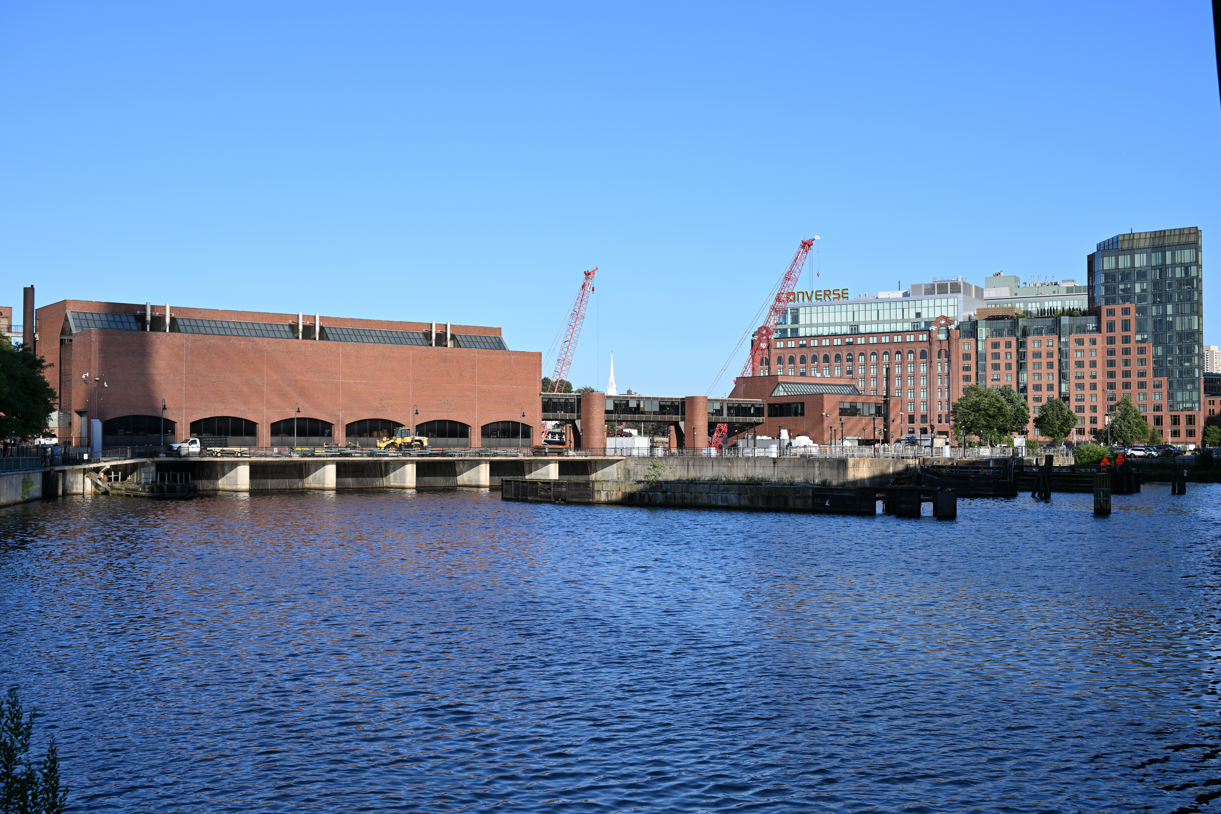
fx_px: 1323
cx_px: 610
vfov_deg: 34.2
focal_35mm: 39
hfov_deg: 49.6
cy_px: 407
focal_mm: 39
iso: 64
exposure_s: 1/320
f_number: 5.6
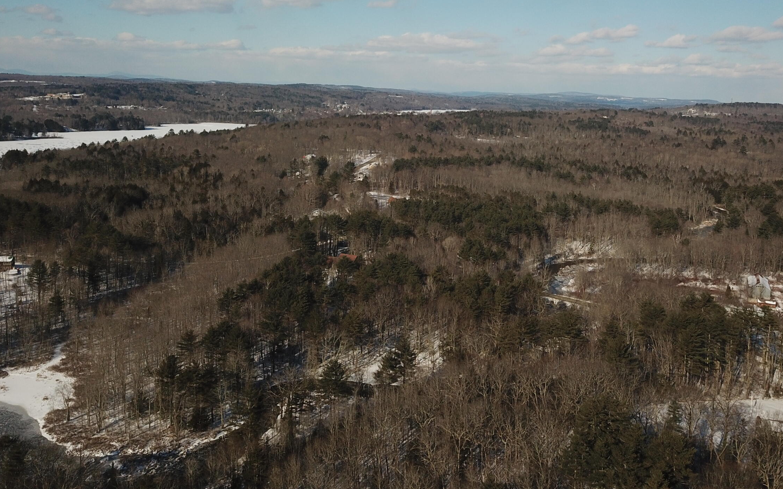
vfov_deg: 34.0
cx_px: 410
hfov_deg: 52.7
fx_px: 790
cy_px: 153
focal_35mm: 37
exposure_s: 1/2841
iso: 100
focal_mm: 4.73
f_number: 2.2
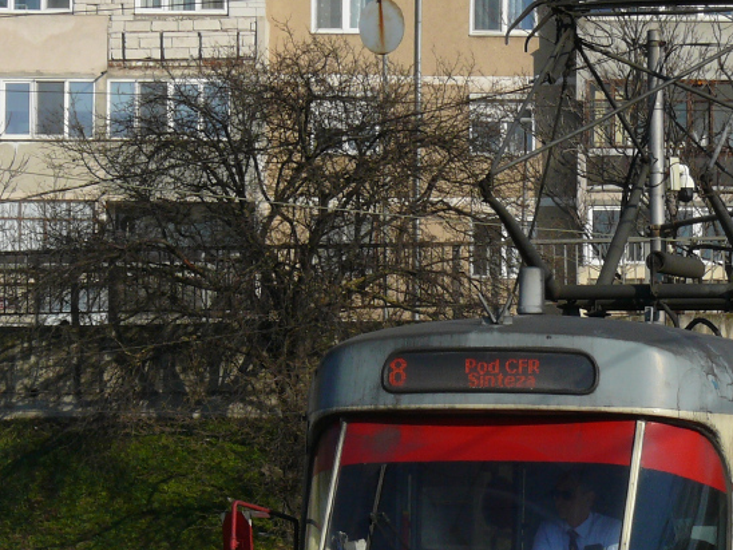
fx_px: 5378
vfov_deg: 5.8
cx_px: 602
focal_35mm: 254
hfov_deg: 7.8
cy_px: 398
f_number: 7.1
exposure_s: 1/500
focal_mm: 22.7
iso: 100
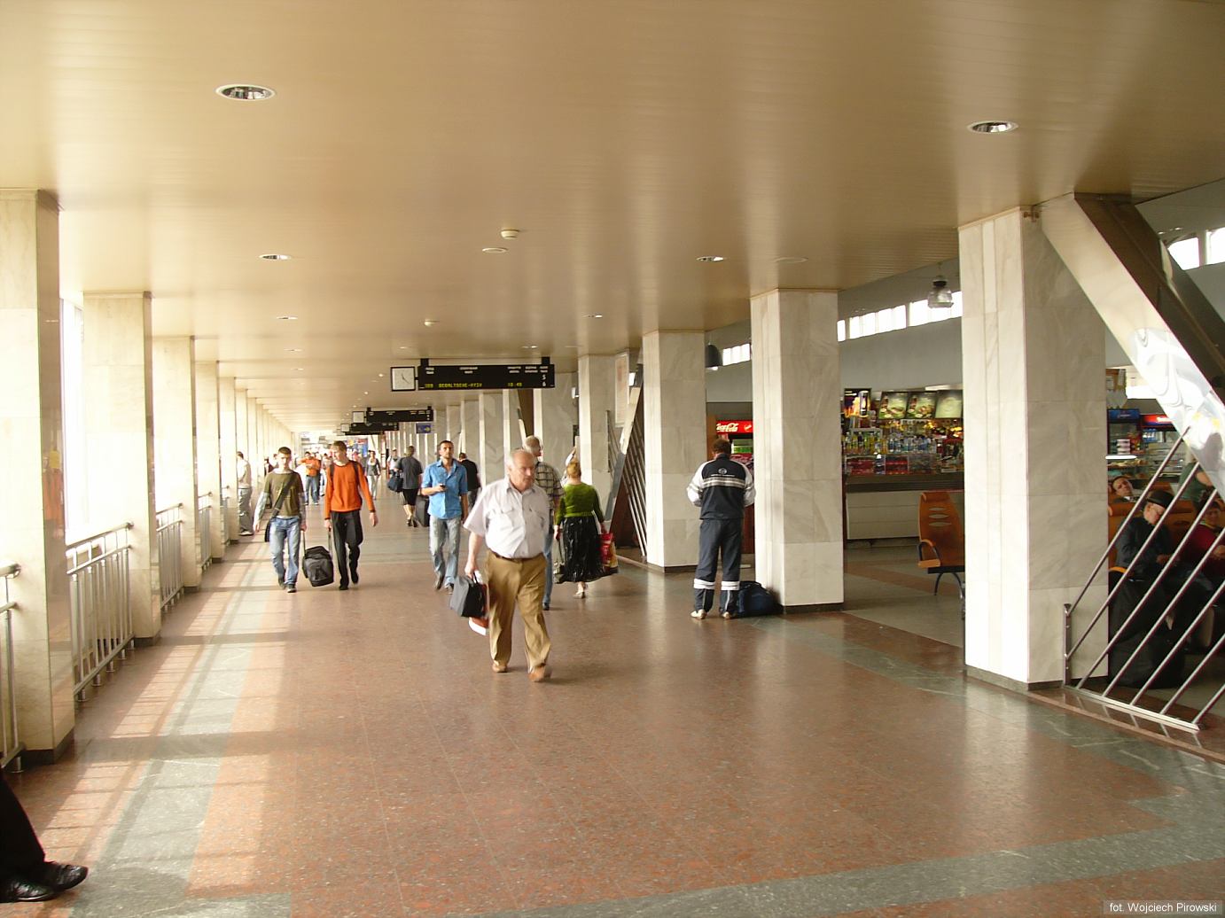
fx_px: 1274
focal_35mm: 36
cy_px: 459
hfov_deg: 51.4
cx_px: 612
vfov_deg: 39.6
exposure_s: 1/15
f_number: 3.7
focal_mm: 6
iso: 50
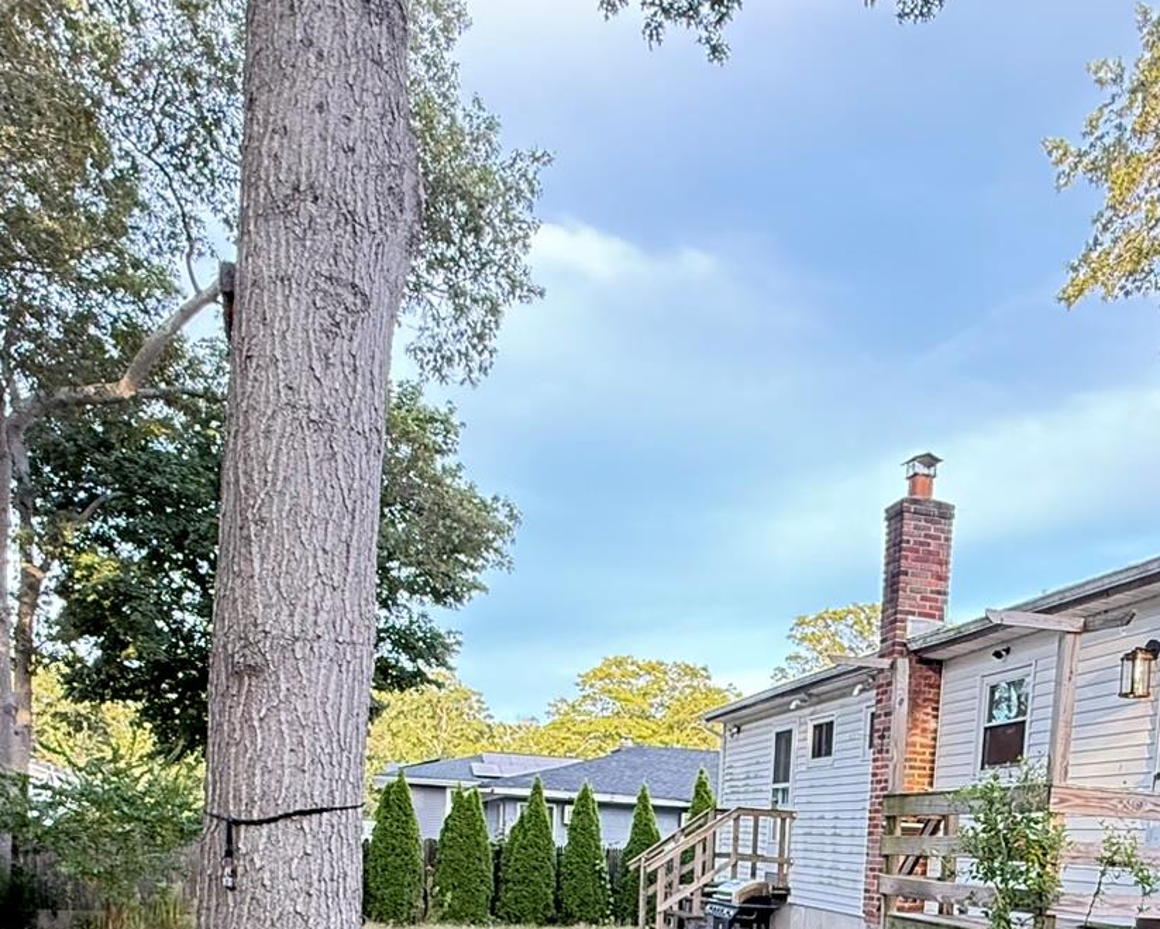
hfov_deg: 51.9
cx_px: 767
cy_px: 1005
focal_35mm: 34
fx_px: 1168
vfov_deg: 37.0
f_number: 2.2
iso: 250
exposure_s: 1/99
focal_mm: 2.22
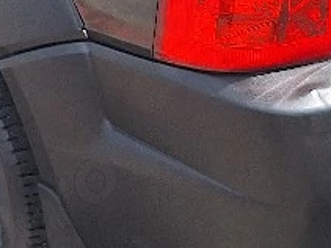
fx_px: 1042
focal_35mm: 109
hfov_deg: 17.9
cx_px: 53
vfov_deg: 12.9
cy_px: -115
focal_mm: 5.54
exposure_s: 1/1429
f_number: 1.8
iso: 40
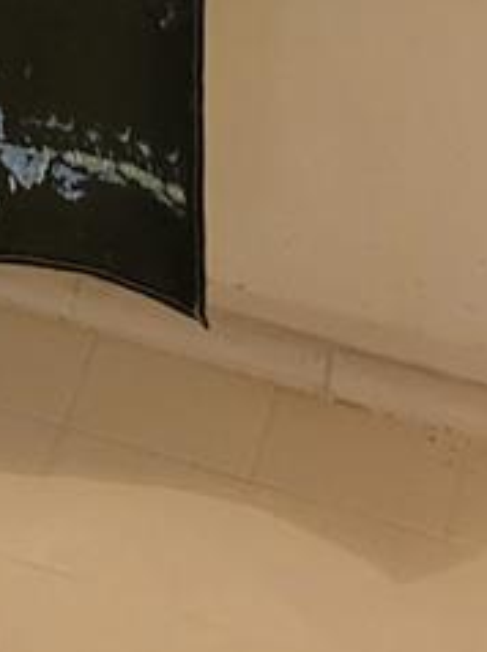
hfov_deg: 8.6
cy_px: -1285
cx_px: -464
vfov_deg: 9.5
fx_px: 3082
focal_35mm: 164
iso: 320
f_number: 1.8
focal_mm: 5.4
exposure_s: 1/40
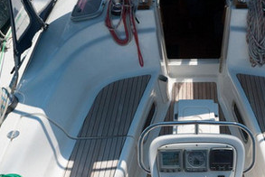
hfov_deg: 50.8
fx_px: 265
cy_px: 125
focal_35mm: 36
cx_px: 200
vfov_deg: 36.4
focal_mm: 17
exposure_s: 1/500
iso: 320
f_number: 8
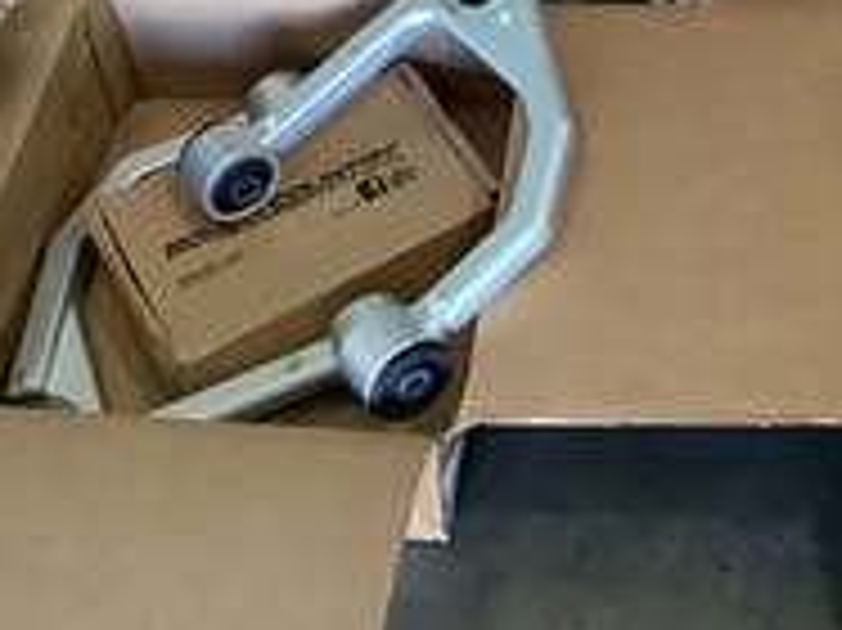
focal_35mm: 83
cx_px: 828
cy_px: -205
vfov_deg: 16.7
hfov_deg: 22.7
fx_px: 2018
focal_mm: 3.3
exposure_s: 1/50
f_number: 2.4
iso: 320
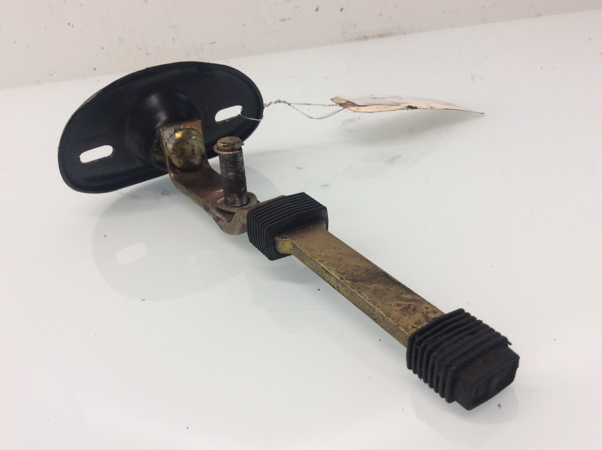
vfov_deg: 44.1
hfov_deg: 56.9
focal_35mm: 32
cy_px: 225
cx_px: 301
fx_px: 556
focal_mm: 3.3
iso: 40
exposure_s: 1/60
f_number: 2.4
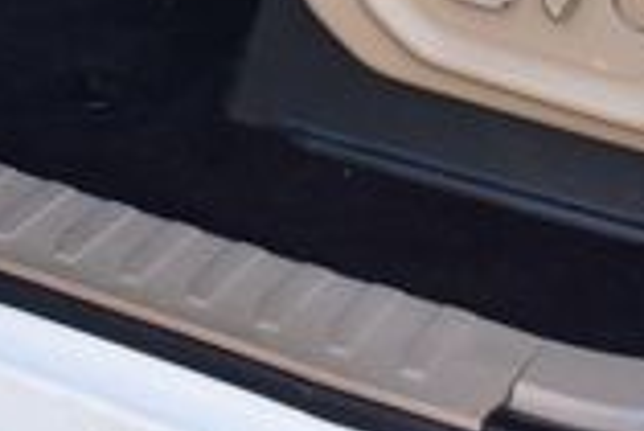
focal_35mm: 128
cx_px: 148
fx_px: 2292
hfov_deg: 15.9
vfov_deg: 10.1
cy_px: -374
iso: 560
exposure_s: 1/15
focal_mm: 21
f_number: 6.3
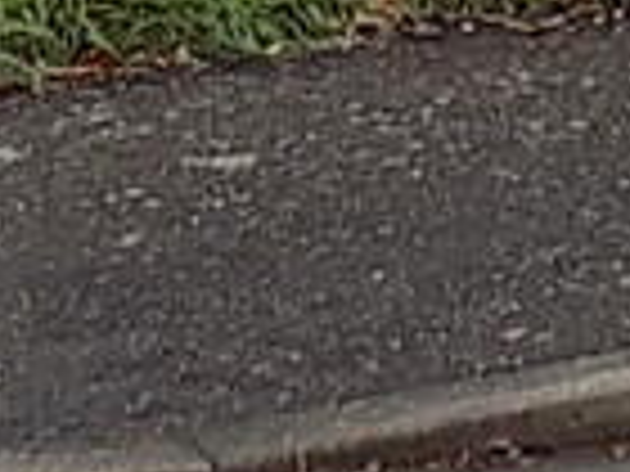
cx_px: 666
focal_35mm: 249
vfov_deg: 5.5
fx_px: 4532
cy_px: -1119
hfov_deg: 7.9
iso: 125
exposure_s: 1/30
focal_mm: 6.1
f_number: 3.4
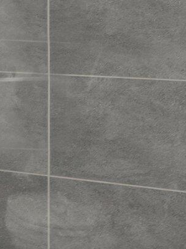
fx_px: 595
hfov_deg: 13.6
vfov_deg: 22.9
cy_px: 17
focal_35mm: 83
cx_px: -242
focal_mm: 17
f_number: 4
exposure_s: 1/5
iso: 320
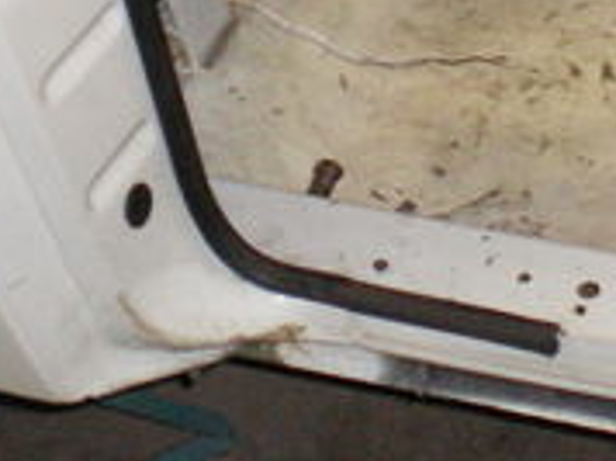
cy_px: -343
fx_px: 2435
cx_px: 671
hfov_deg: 14.1
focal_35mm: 137
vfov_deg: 10.2
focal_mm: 6.3
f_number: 3.1
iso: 400
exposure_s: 1/50
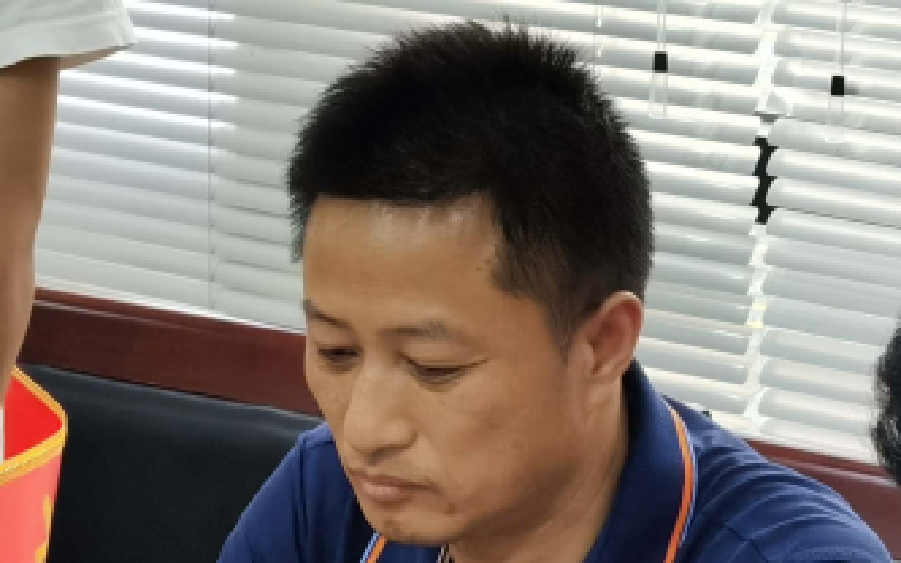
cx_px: -70
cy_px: -153
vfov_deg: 7.2
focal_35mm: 181
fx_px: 4444
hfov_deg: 11.4
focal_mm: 5.56
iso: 200
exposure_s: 1/120
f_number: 1.6
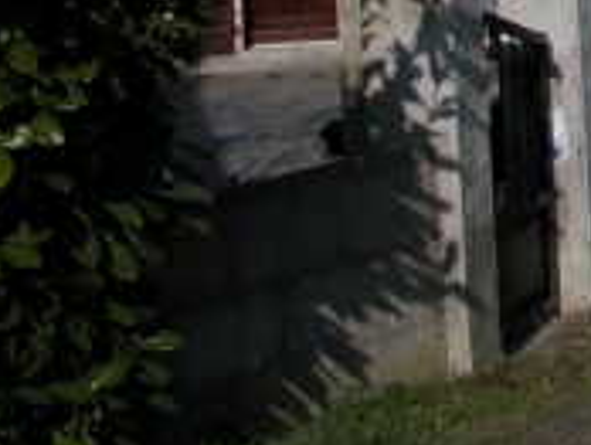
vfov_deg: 10.2
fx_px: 2342
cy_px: -357
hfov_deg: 12.9
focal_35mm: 137
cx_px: 1087
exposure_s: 1/552
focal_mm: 8.9
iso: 100
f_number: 7.1
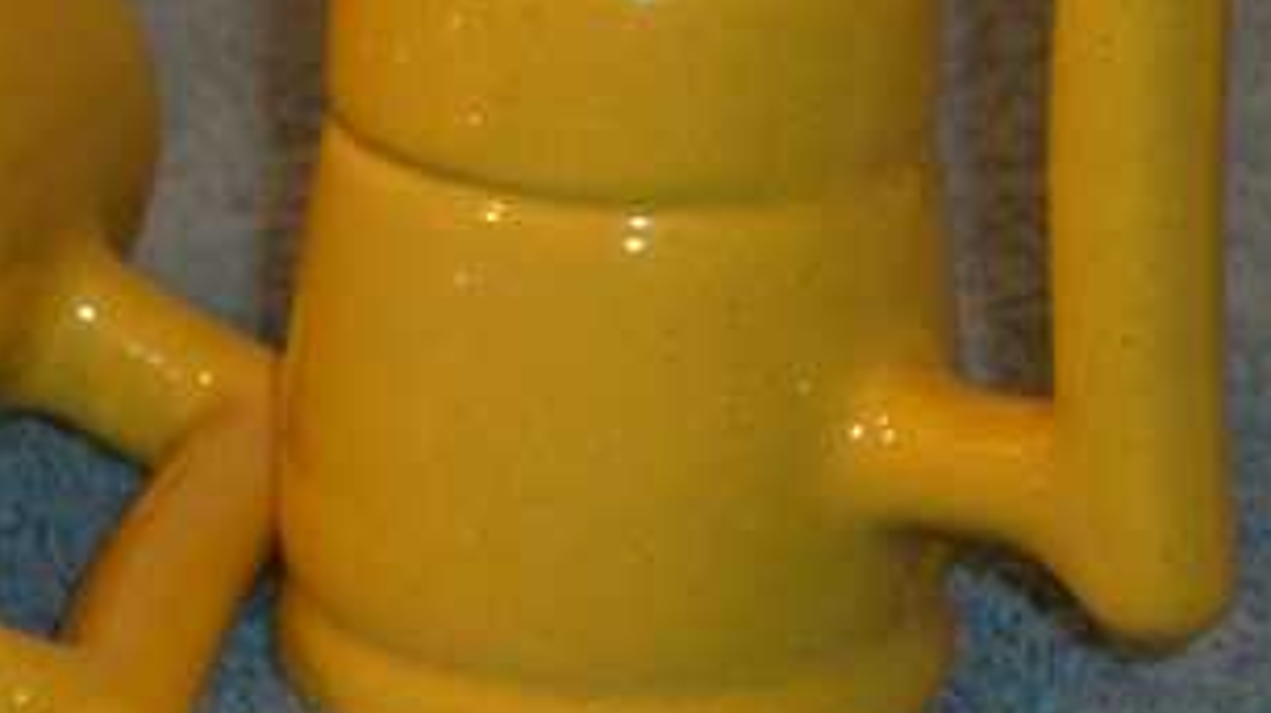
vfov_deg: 4.6
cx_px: 188
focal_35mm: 261
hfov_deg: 8.2
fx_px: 8789
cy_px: 29
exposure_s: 1/30
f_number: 5.4
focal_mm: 23.7
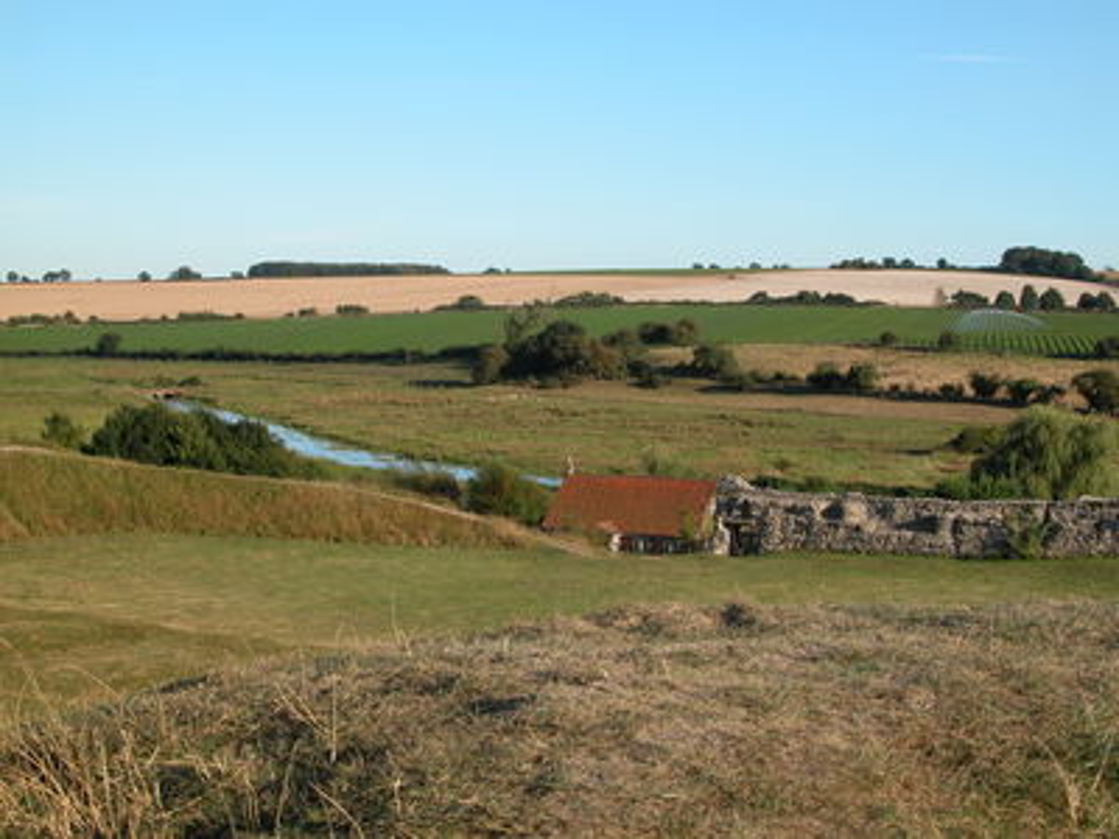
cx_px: 560
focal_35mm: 58
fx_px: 1875
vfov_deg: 25.2
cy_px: 420
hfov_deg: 33.2
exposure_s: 1/265
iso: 100
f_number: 6.3
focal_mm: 14.7
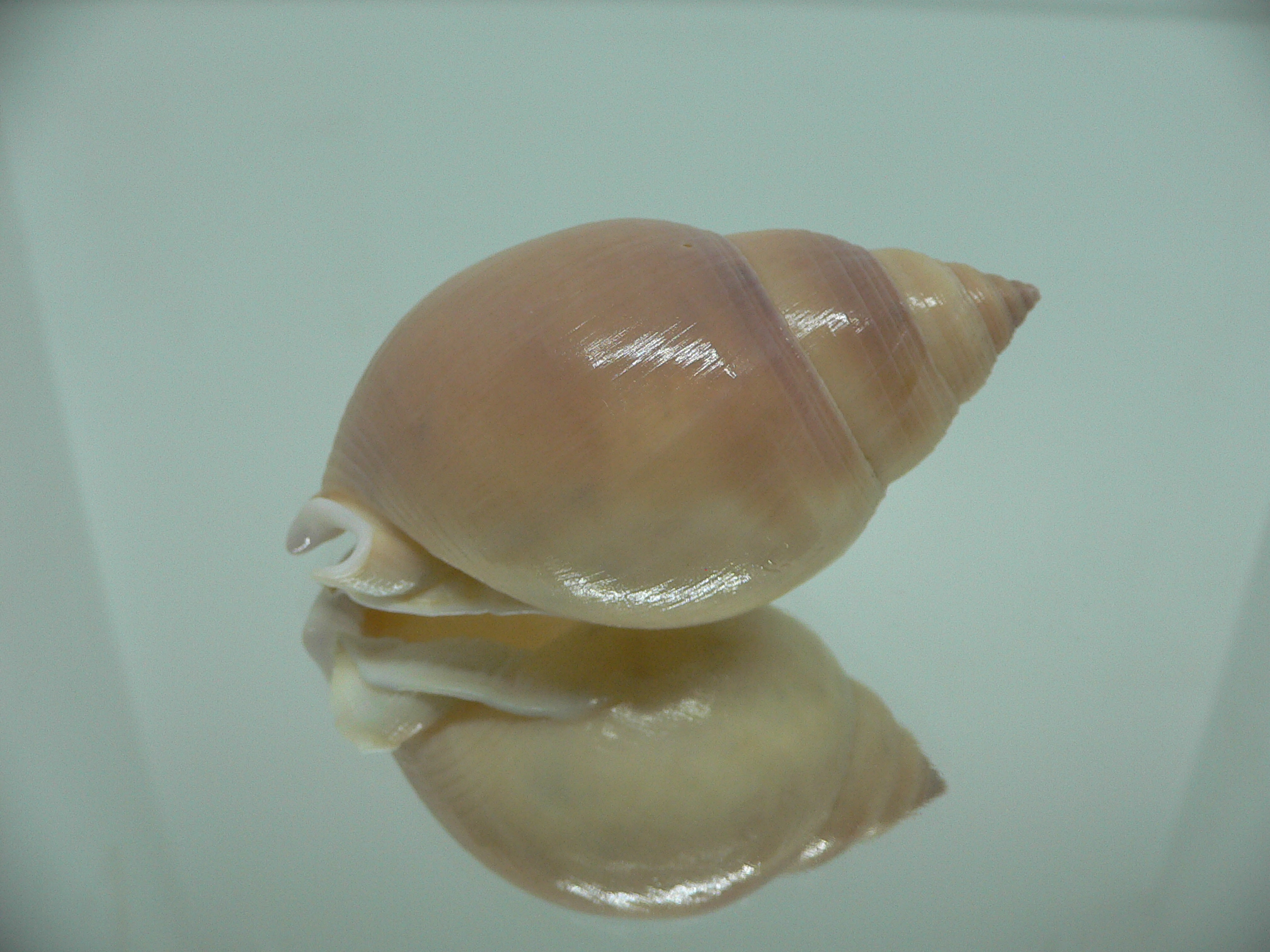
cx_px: 635
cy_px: 476
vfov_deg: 40.7
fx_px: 1284
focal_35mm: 35
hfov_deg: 52.6
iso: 100
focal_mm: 4.6
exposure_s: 1/60
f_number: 2.8
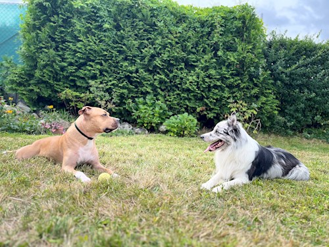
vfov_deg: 53.1
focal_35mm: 26
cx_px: 164
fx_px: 247
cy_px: 124
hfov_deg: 67.3
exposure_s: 1/804
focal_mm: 5.1
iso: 50
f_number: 1.6
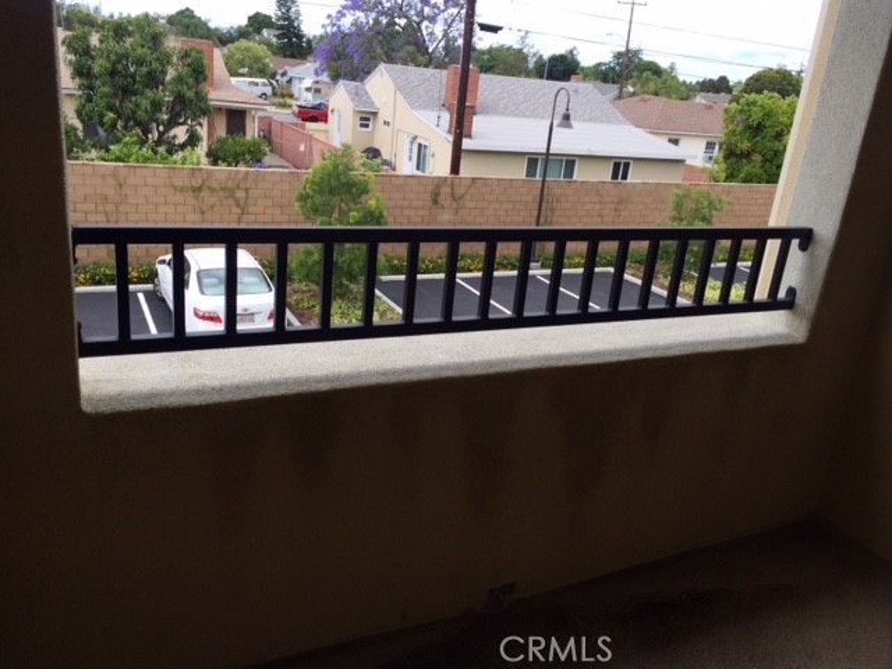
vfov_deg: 48.2
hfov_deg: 61.7
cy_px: 334
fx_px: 747
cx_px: 446
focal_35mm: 29
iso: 32
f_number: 2.2
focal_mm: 4.15
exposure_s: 1/805
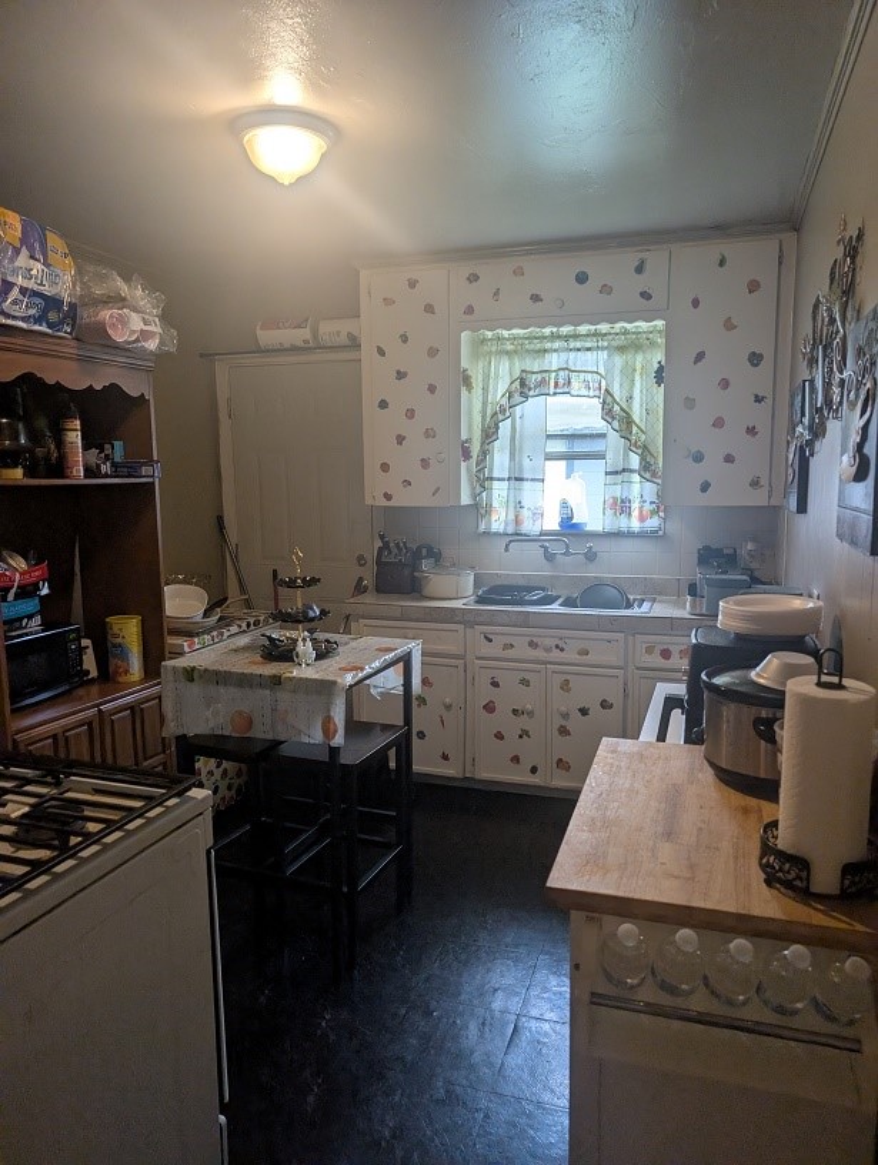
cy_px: 582
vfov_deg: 71.5
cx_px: 439
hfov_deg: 57.0
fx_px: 809
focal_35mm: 24
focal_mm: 6.9
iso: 309
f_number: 1.68
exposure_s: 1/120
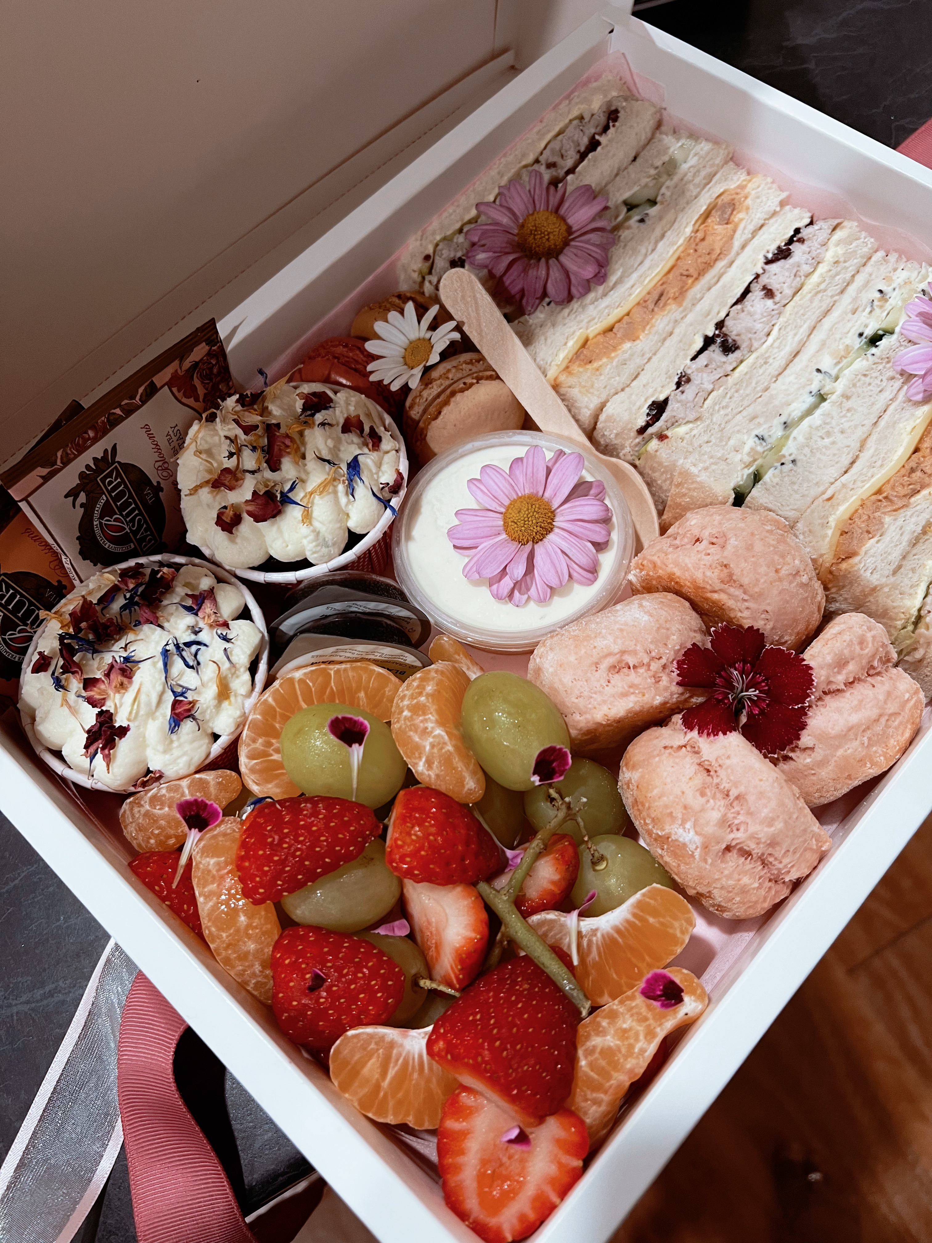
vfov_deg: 67.3
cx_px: 466
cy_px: 622
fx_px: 933
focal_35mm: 26
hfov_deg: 53.1
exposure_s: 1/50
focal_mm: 5.7
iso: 125
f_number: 1.5
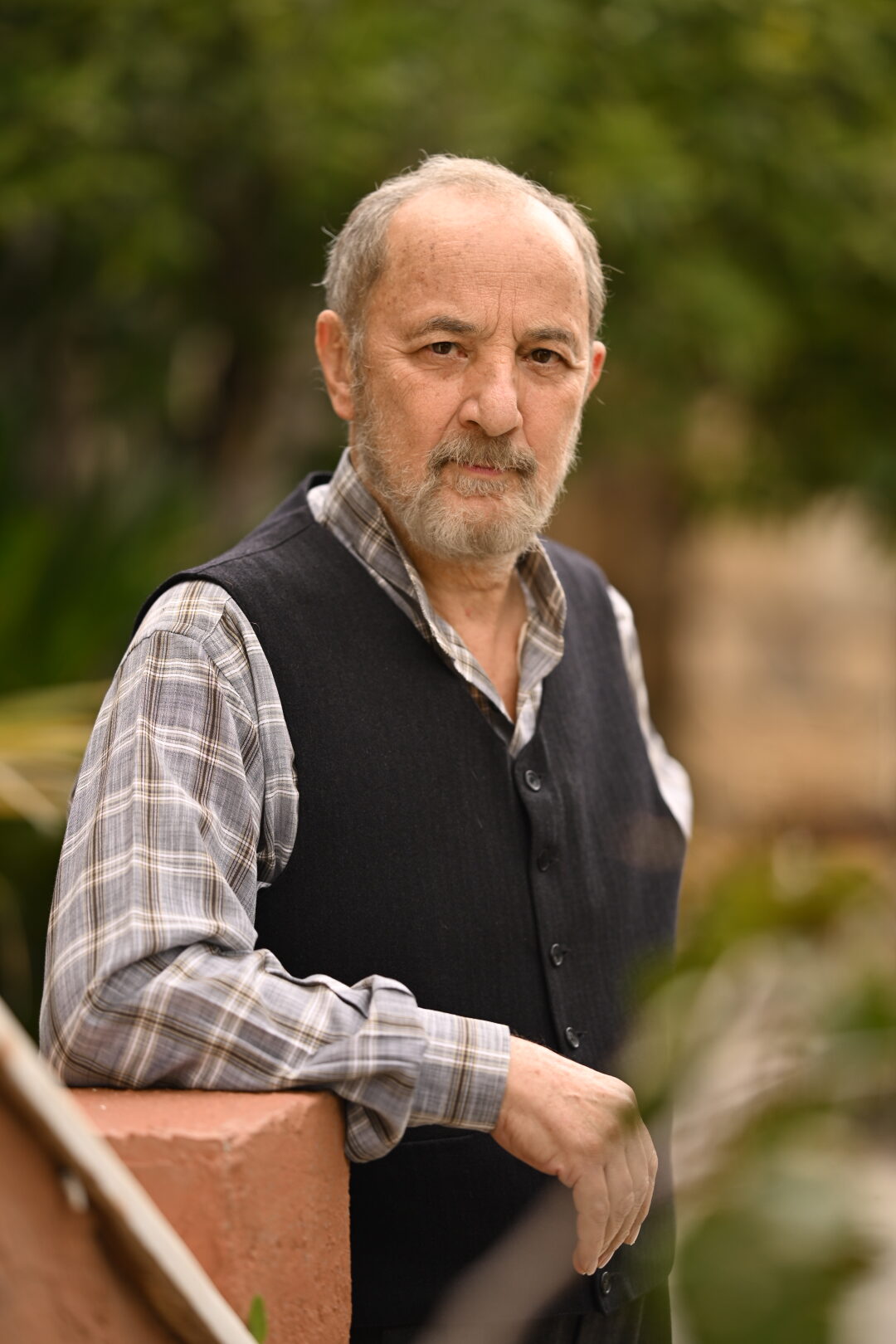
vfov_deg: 15.2
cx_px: 448
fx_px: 5040
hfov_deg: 10.2
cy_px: 672
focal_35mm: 135
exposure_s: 1/400
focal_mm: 135
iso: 64
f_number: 1.8
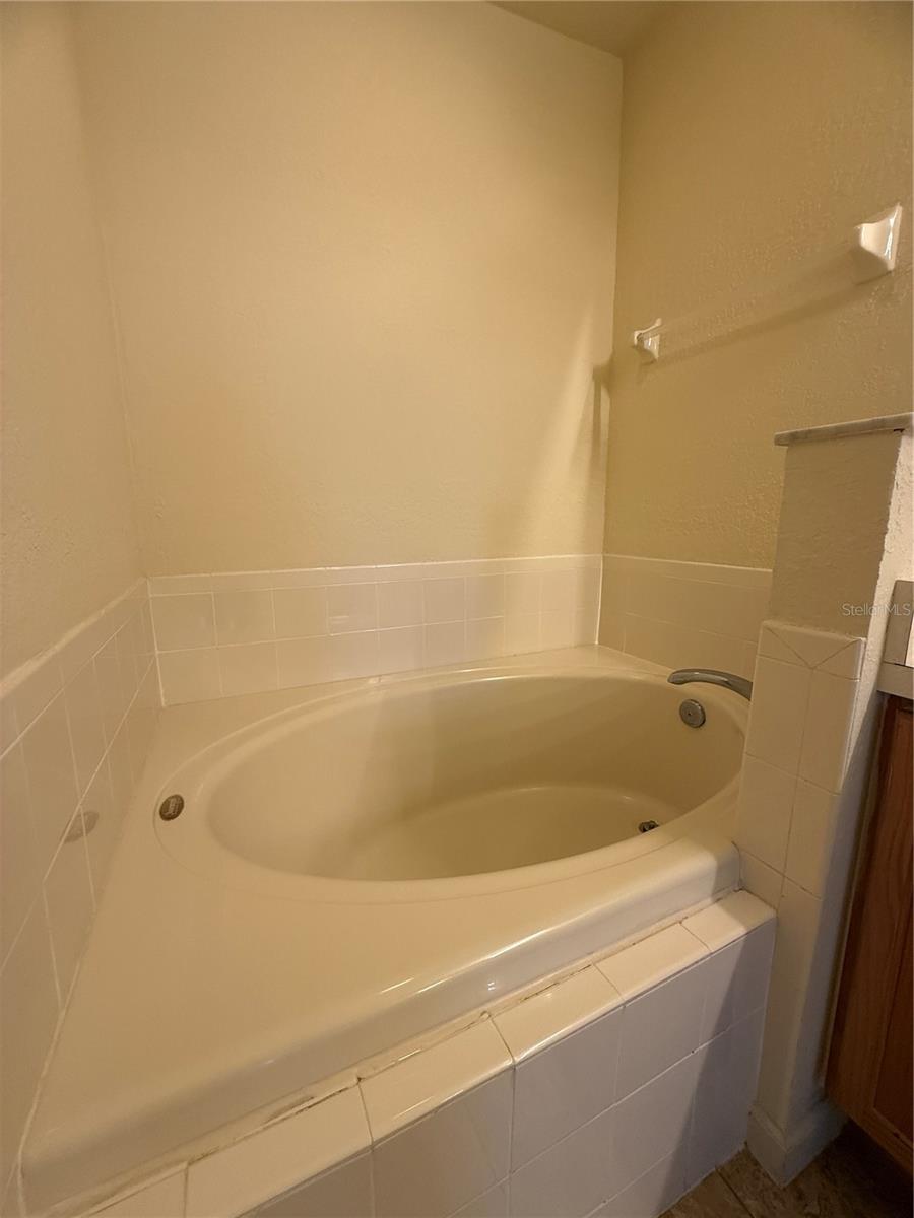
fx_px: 493
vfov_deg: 102.1
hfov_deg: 85.7
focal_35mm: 14
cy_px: 609
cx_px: 457
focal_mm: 2.22
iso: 200
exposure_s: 1/120
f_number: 2.2
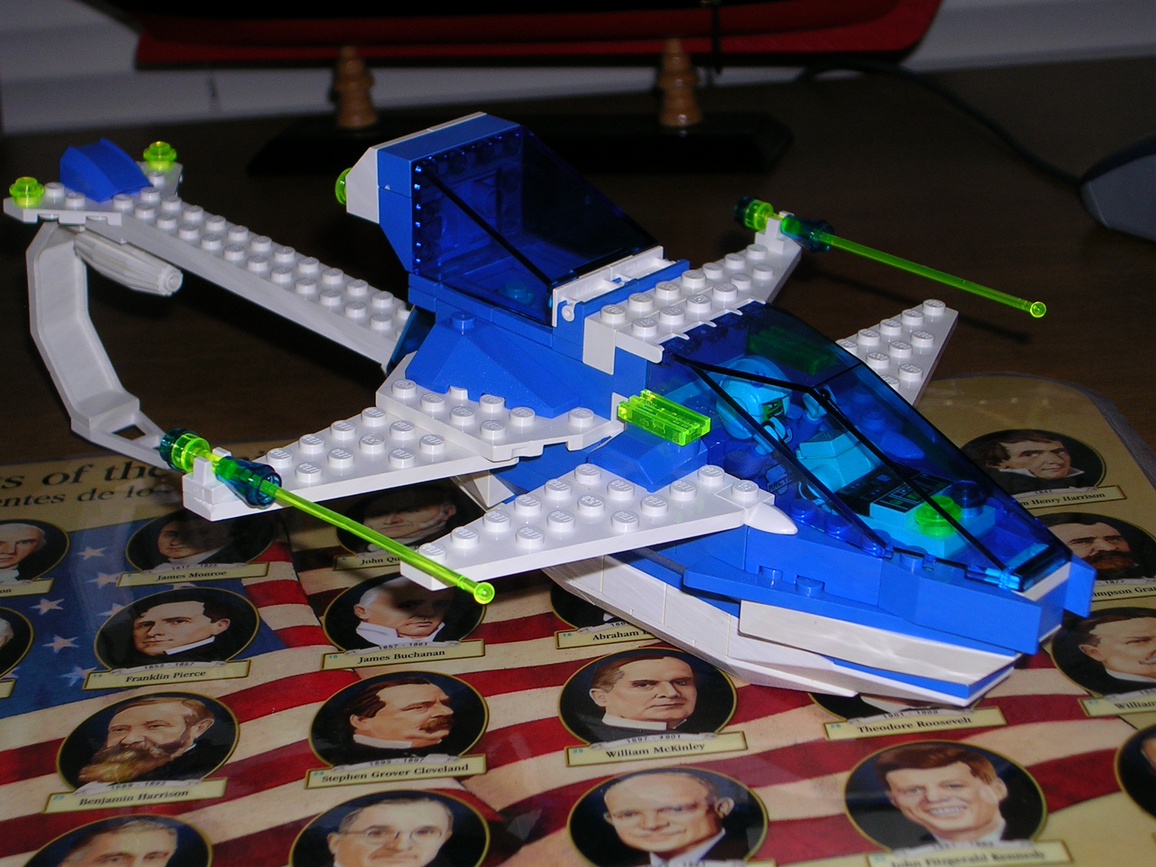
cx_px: 578
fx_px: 2404
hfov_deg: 27.0
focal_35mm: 72
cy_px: 434
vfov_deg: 20.4
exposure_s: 1/60.1
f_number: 3.7
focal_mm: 10.9
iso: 50
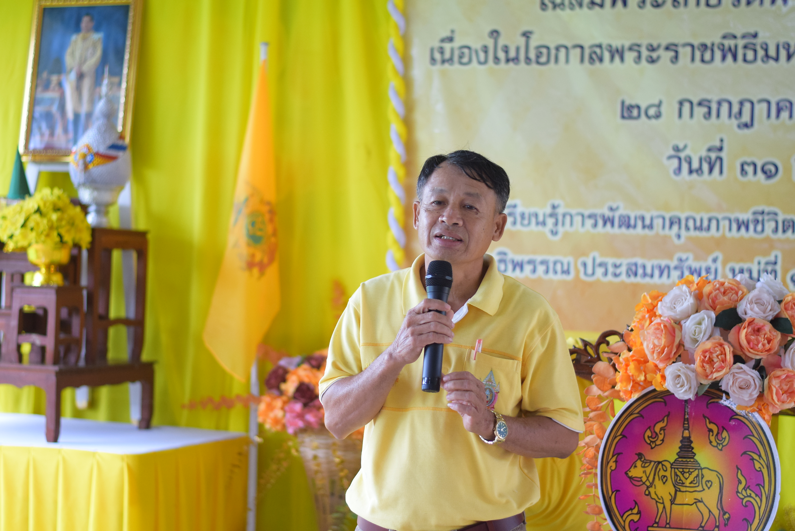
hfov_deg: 27.0
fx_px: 1657
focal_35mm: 75
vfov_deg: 18.2
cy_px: 266
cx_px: 398
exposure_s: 1/1000
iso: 1000
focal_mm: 50
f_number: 1.8
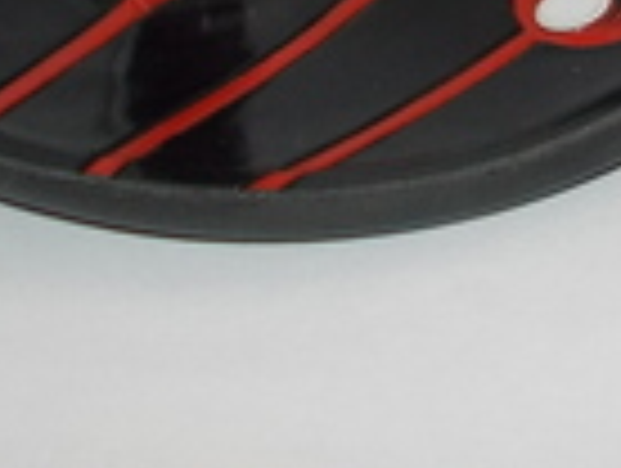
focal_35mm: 123
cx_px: 742
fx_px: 2210
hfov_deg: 15.4
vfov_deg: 11.5
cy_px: -277
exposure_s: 1/25
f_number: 3.6
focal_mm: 6
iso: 200
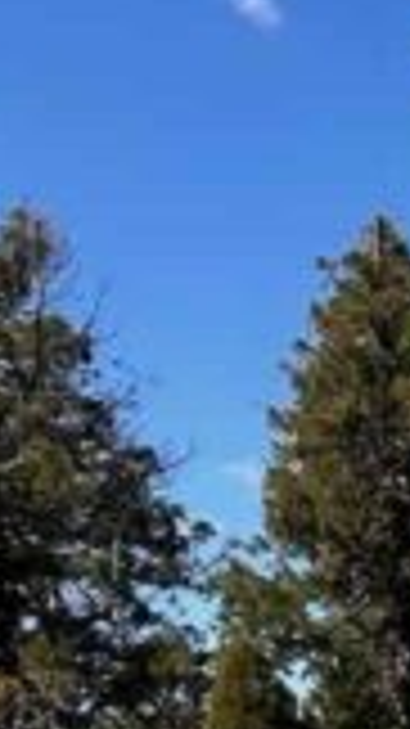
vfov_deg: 17.5
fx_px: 2167
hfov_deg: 8.5
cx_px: 1343
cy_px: 1048
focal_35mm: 112
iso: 50
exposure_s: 1/2994
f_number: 1.5
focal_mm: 5.7
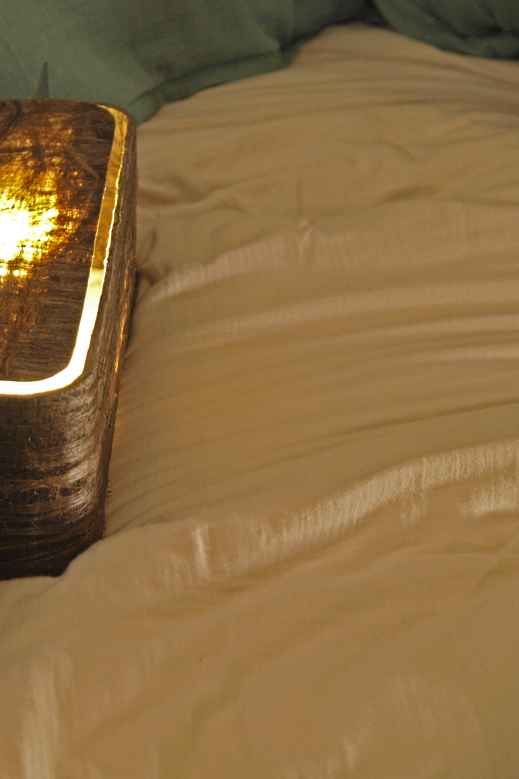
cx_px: 43
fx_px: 3244
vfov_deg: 13.7
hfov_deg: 9.1
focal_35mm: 150
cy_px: 389
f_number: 3.5
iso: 800
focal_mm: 54
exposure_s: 1/80
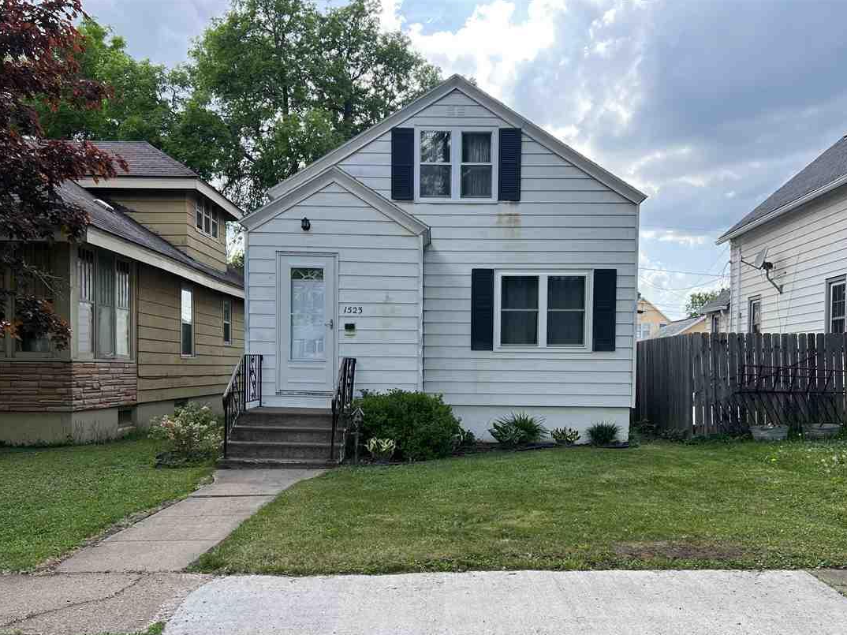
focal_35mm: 31
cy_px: 376
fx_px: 758
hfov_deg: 58.3
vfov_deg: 45.2
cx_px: 452
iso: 50
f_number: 1.5
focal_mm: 5.7
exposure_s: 1/1377
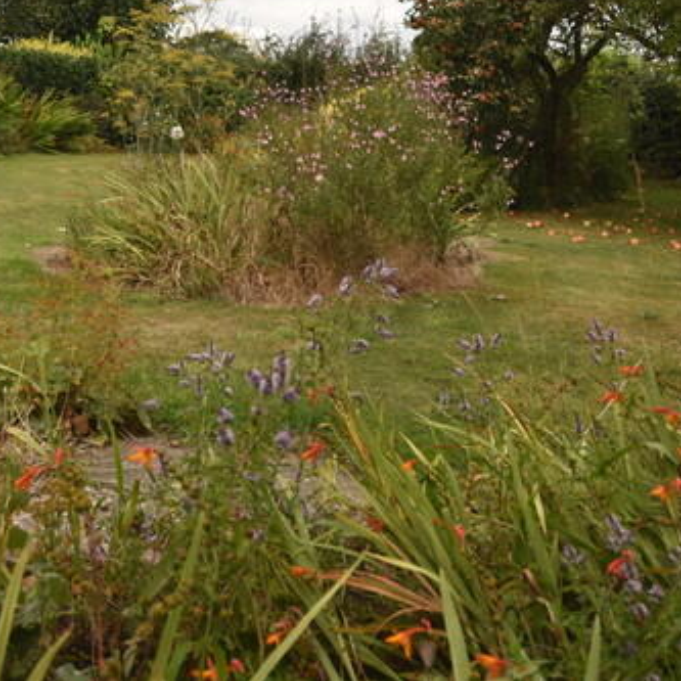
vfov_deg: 32.8
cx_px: 301
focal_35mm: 47
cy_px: -15
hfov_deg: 36.0
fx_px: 1046
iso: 100
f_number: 6.3
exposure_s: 1/200
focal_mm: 12
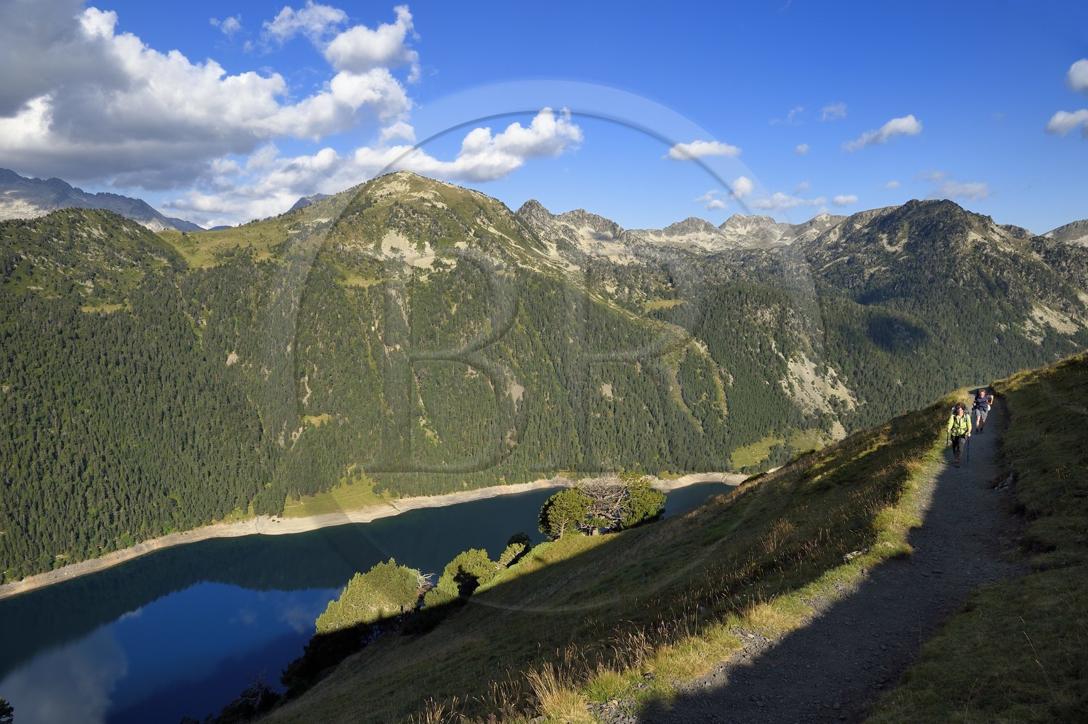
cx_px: 544
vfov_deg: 53.1
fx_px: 725
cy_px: 362
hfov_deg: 73.8
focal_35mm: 24
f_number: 10
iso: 200
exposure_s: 1/400
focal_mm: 24
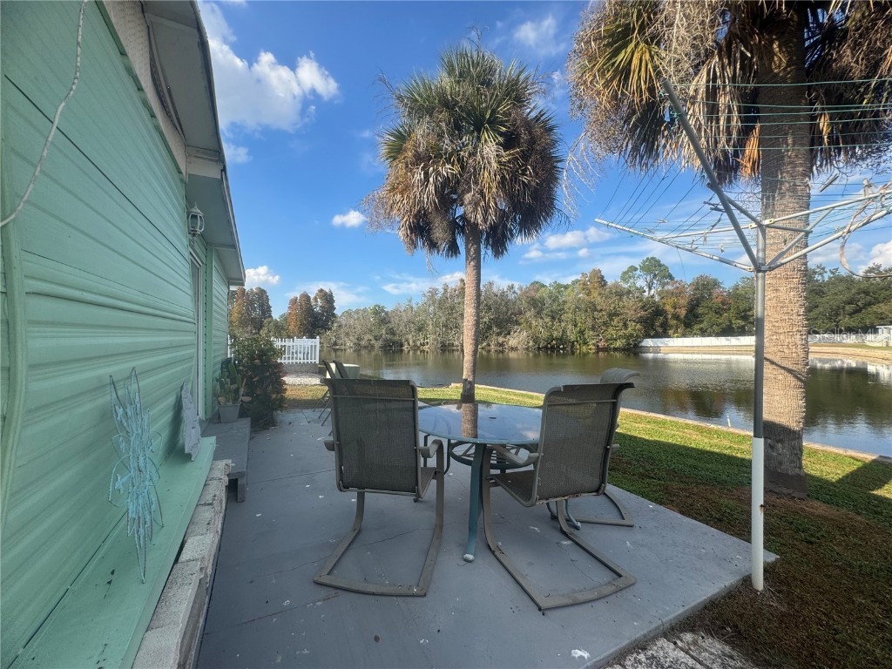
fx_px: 361
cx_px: 446
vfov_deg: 85.7
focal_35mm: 14
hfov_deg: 102.1
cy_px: 334
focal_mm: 2.22
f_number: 2.2
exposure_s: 1/1126
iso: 50
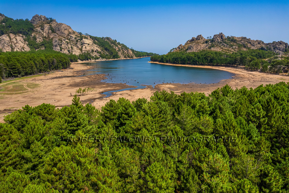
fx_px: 177
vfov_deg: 57.2
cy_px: 96
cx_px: 144
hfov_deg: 78.6
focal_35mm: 22
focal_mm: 8.4
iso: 100
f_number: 2.8
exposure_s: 1/1600
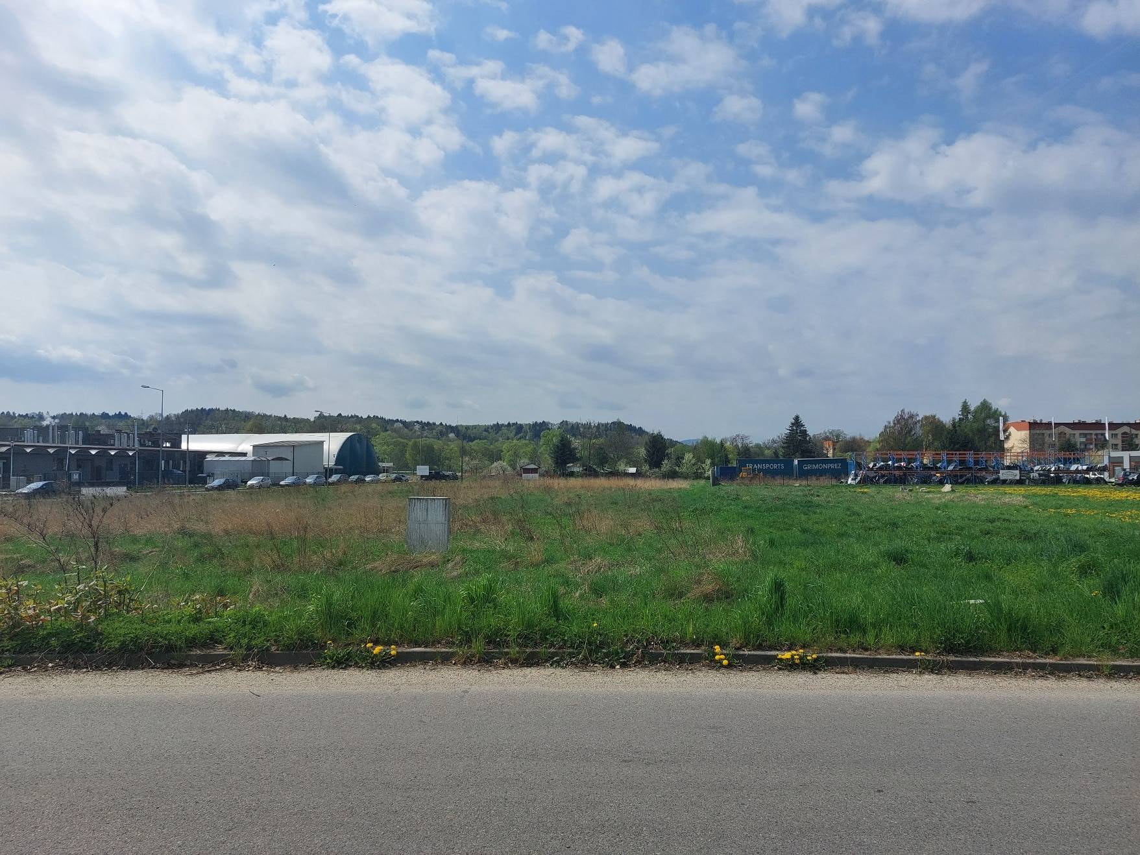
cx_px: 570
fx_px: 790
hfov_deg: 71.6
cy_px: 428
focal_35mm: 24
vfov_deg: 56.8
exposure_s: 1/2235
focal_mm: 5.23
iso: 25
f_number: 1.8
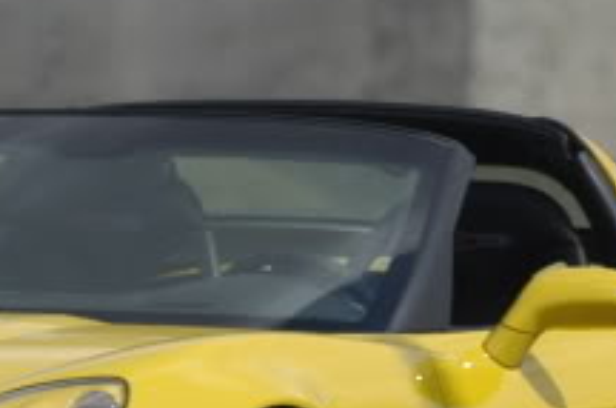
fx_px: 35734
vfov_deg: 0.7
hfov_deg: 1.0
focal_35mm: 2093
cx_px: 134
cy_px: 397
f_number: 5.6
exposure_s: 1/3200
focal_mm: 400
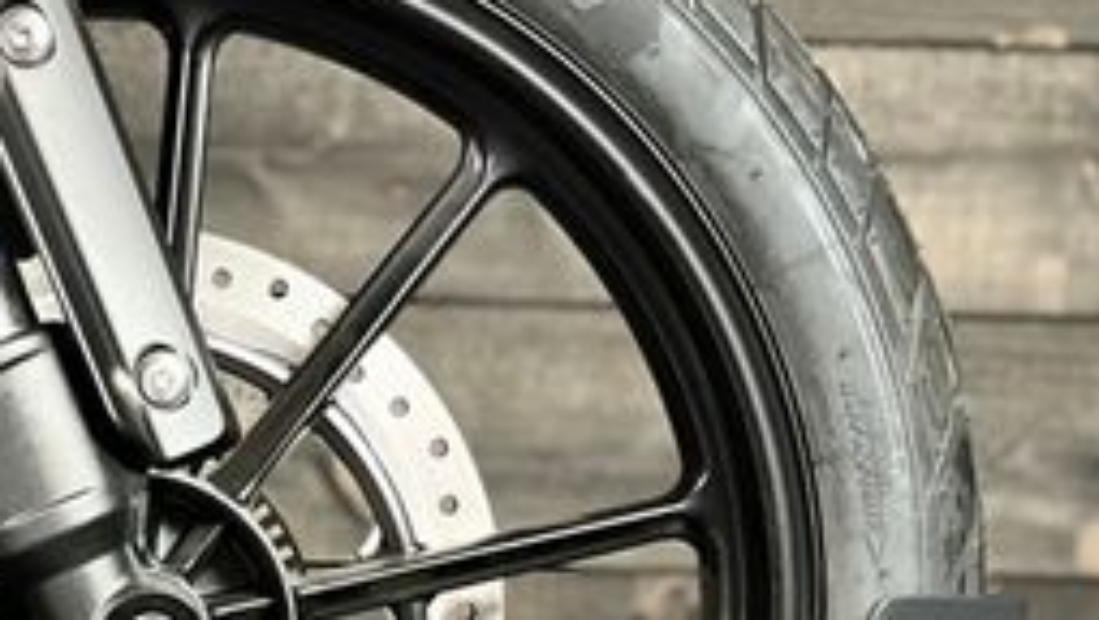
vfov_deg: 16.2
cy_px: 801
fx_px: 2071
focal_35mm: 71
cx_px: 177
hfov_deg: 28.9
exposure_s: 1/50
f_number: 1.6
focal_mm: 5.1
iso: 400
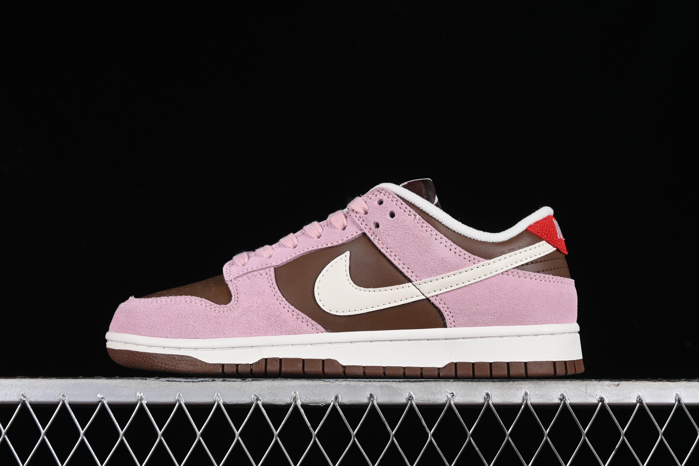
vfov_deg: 18.2
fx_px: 1456
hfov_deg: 27.0
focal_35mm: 75
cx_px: 350
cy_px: 233
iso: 160
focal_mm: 50
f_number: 8
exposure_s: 1/80
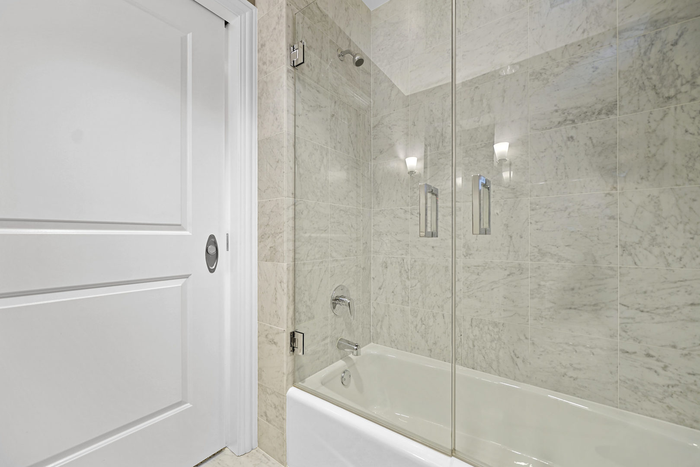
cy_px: 234
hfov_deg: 108.3
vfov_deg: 85.4
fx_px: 253
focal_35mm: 13
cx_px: 350
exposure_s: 1/6
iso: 320
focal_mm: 13
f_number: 4
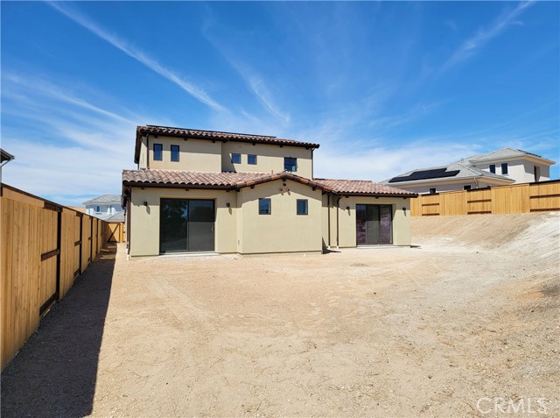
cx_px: 280
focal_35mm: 24
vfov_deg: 56.6
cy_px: 209
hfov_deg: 71.7
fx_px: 387
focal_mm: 6.7
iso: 16
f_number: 1.8
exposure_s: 1/1686
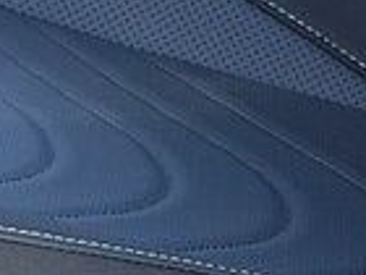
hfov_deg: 3.6
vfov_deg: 2.7
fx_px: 5805
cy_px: 278
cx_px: -107
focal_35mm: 549
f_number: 2.8
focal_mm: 15.66
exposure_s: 1/99
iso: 64
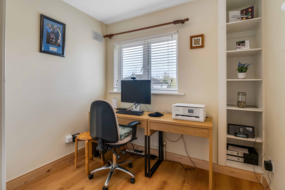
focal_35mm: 17
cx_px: 142
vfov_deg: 70.4
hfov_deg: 93.3
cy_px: 95
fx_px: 135
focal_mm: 17
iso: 640
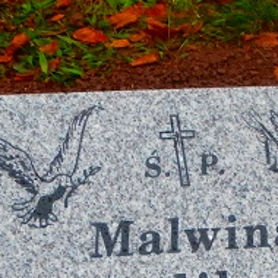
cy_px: 294
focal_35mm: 140
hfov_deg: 12.4
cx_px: 203
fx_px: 1272
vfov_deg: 12.3
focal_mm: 8.29
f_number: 4.2
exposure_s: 1/60
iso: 200
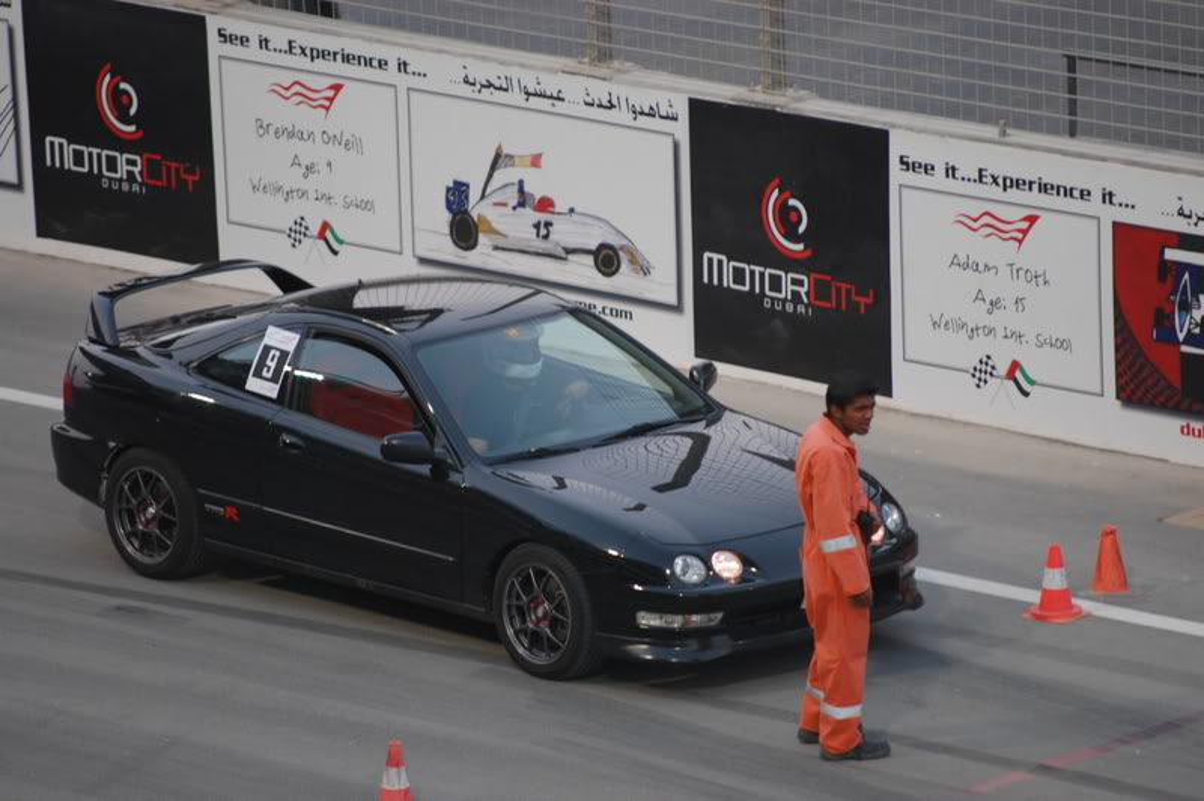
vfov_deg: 4.6
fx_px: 10025
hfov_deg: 6.9
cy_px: 400
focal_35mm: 300
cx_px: 602
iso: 200
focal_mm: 200
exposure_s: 1/60
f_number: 2.8
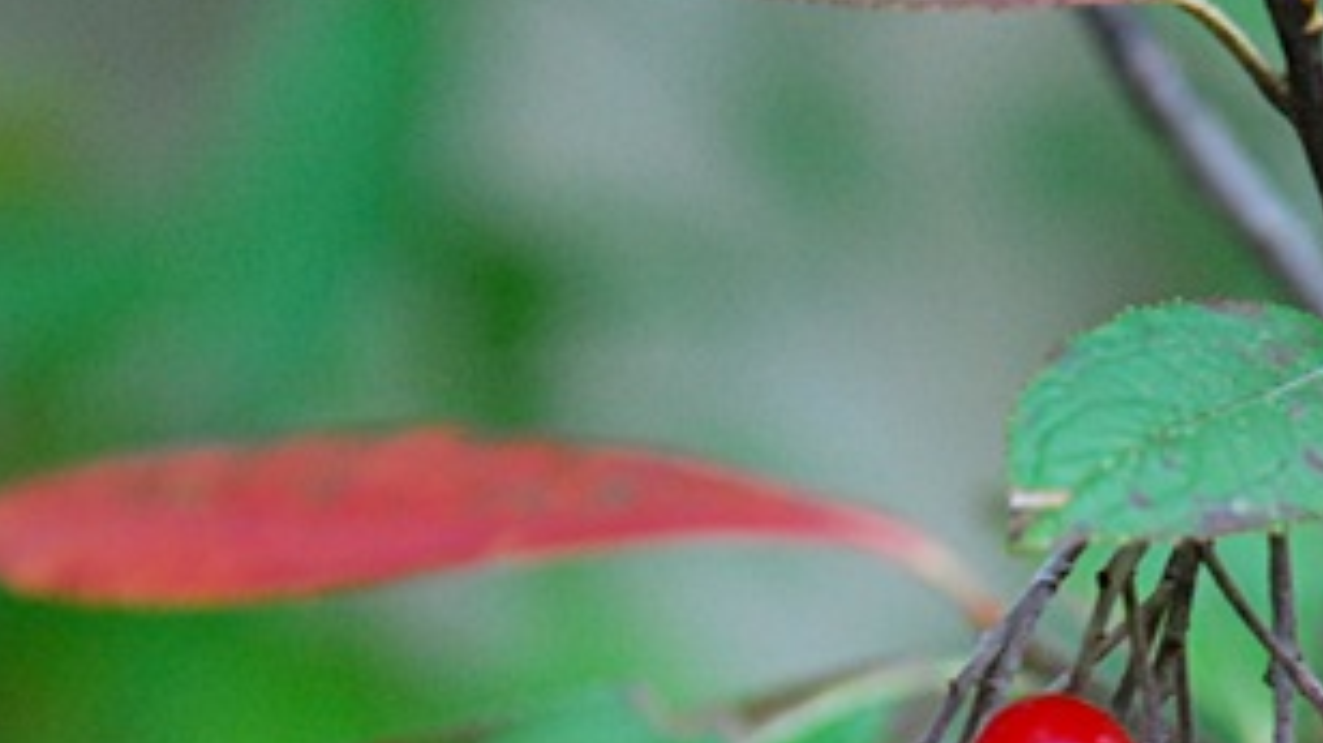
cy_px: 915
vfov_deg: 2.2
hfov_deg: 3.9
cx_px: 1061
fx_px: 19371
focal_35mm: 552
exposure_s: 1/30
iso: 560
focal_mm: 135
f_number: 5.6
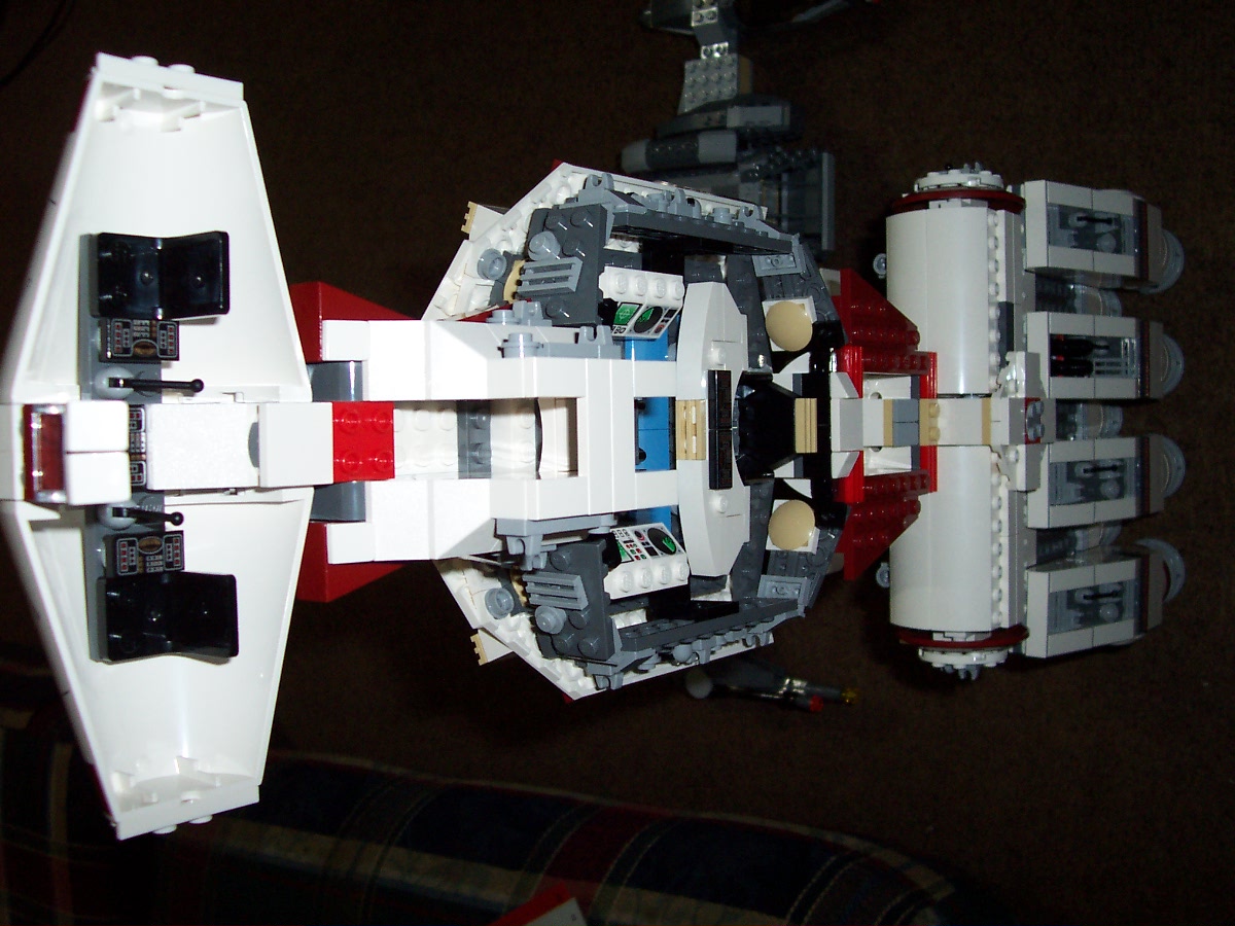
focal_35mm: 37
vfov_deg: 38.7
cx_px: 618
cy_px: 463
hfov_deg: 50.1
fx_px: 1320
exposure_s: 1/60
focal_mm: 5.6
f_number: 2.8
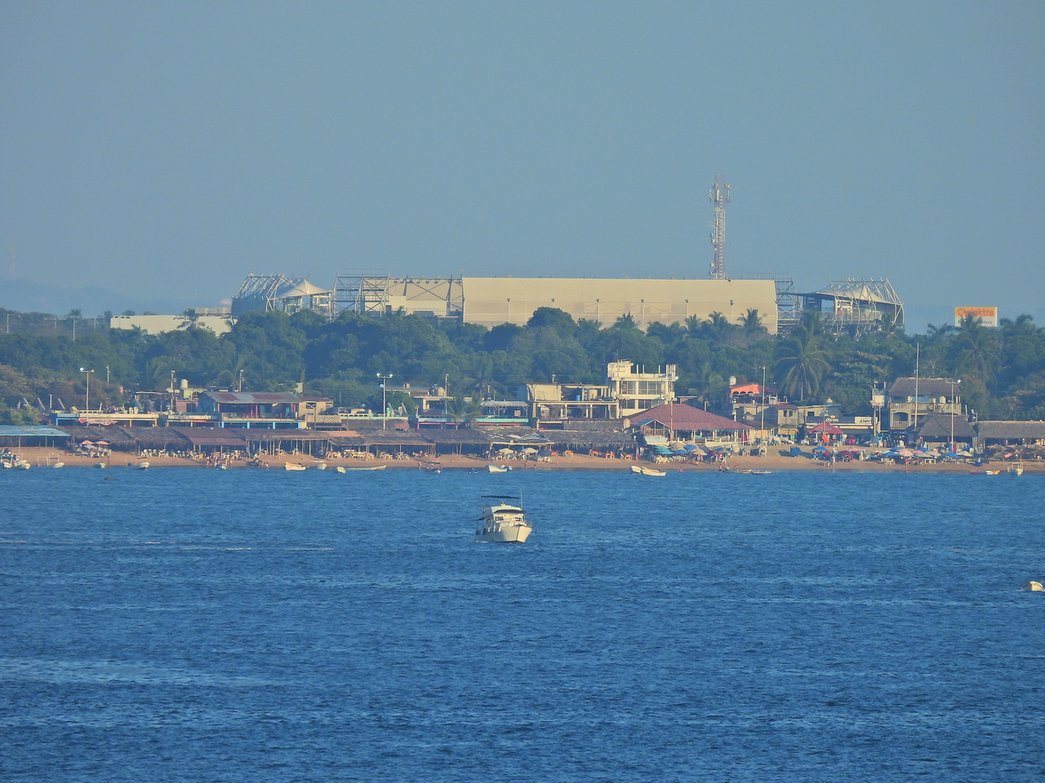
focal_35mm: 1200
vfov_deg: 1.2
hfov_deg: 1.7
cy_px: 392
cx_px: 522
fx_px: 36226
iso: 100
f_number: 6.3
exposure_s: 1/500
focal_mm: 214
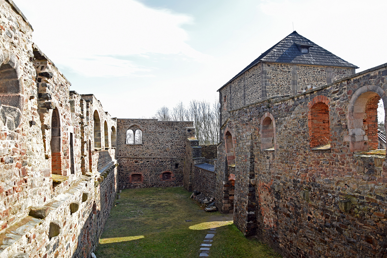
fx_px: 290
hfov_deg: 67.4
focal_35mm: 27
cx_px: 194
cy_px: 129
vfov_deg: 47.9
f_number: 6.3
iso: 100
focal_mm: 18
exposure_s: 1/160
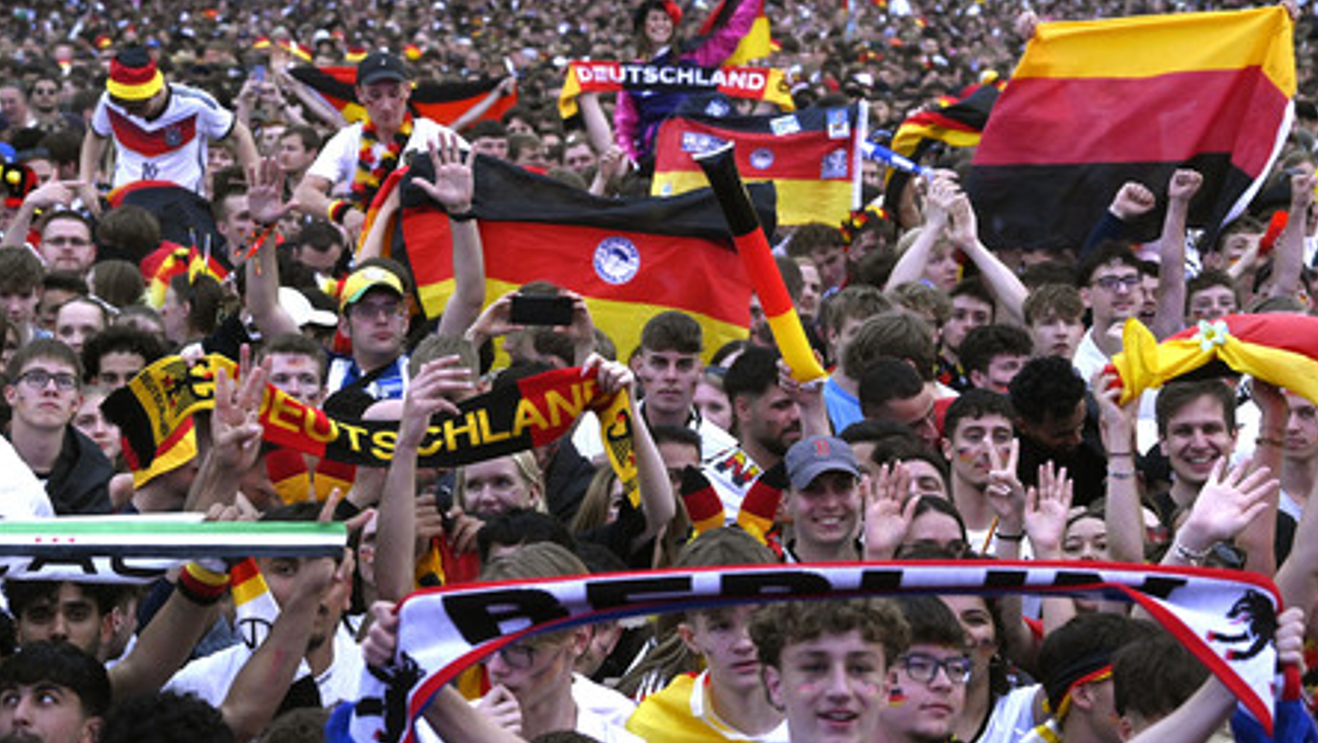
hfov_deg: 20.2
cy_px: 391
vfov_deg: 11.5
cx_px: 656
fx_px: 3707
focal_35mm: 106
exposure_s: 1/800
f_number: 7.1
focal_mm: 100
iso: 4000
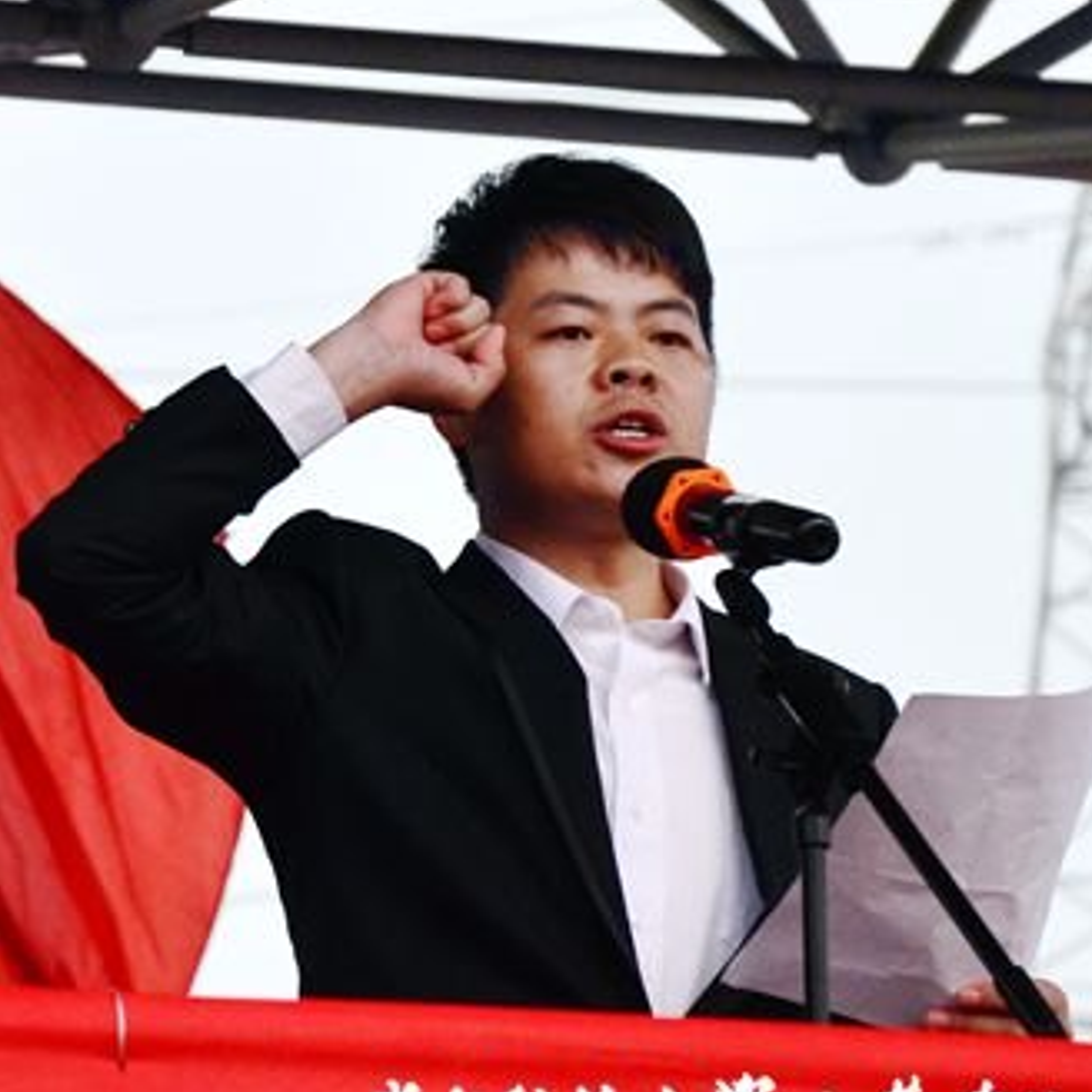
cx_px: 548
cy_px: 386
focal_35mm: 204
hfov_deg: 8.6
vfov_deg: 8.6
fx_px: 7268
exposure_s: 1/1600
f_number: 7.1
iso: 640
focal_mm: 105
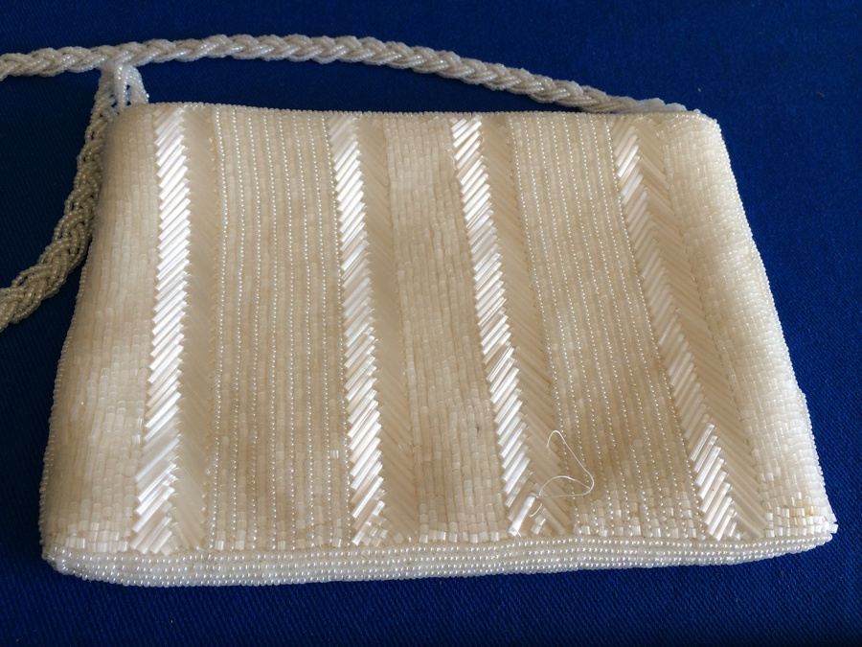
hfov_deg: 60.0
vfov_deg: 46.8
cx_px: 431
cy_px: 324
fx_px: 747
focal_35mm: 30
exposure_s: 1/60
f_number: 2.2
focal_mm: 4.12
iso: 50
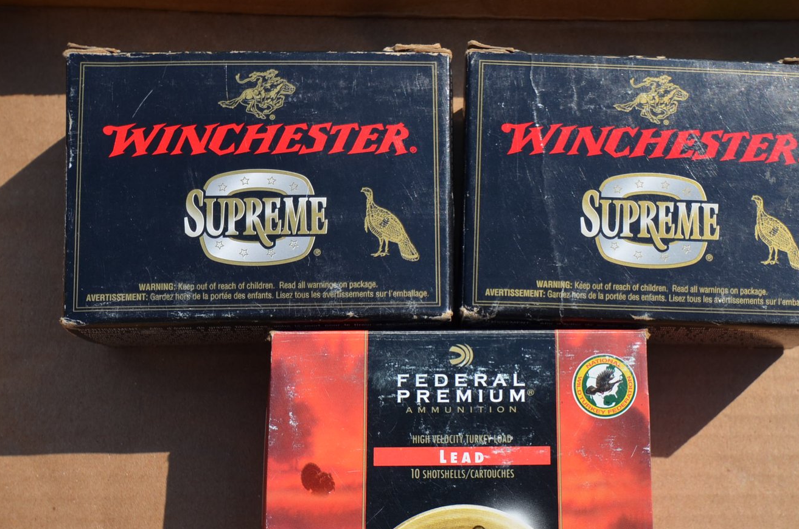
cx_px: 495
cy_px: 339
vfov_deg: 28.4
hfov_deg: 41.7
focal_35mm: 47
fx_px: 1041
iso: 100
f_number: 8
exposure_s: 1/250
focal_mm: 24
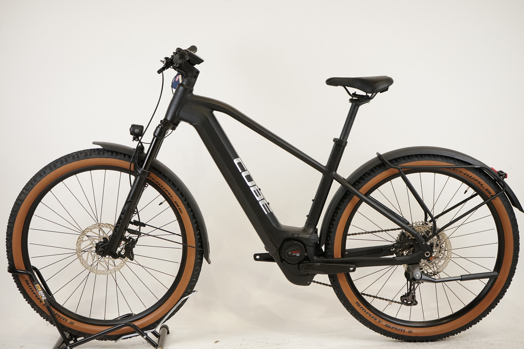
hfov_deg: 35.1
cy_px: 174
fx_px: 830
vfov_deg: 23.8
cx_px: 262
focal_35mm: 57
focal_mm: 57
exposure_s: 1/200
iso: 2000
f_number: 6.3
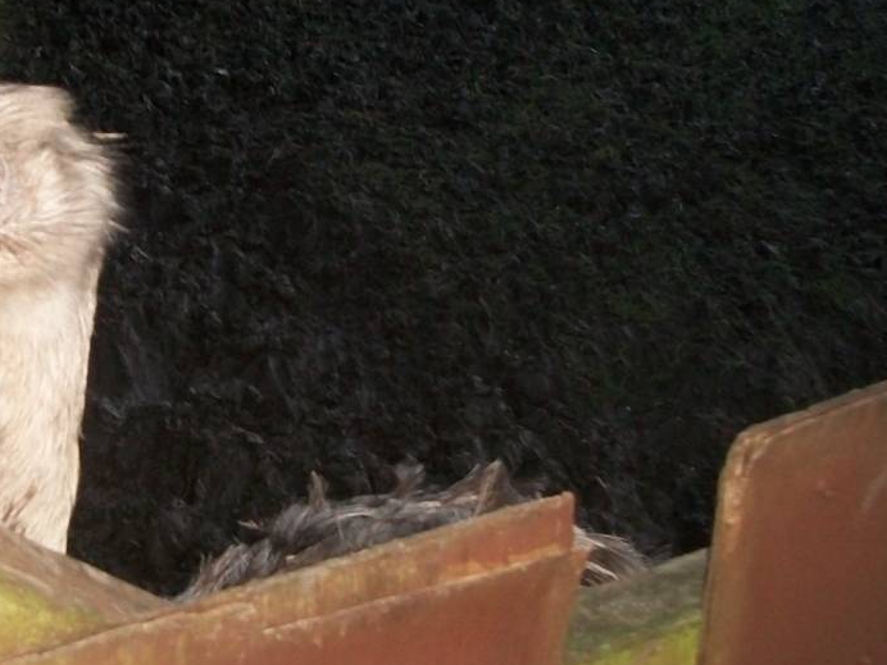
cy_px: 242
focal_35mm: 74
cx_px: 138
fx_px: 1896
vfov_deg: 19.9
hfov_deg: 25.7
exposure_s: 1/30
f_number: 2.9
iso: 160
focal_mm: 5.7
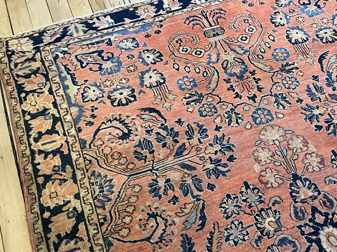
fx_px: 399
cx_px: 245
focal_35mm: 41
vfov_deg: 34.3
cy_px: 191
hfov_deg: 44.5
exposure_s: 1/41
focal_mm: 5.1
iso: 200
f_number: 1.6
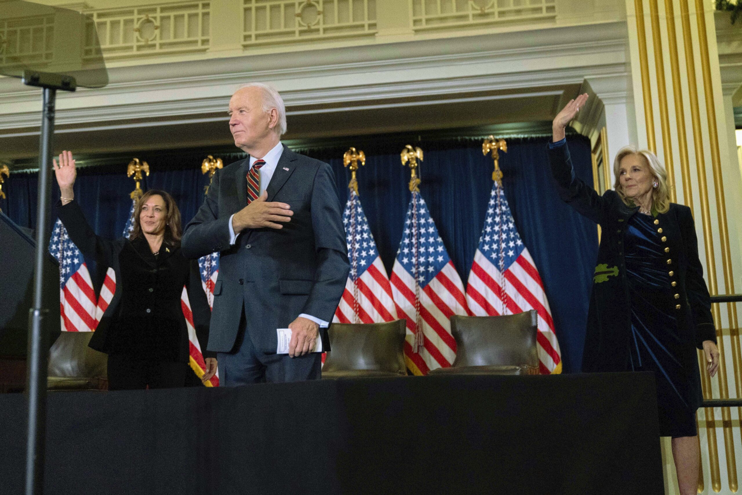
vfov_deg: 37.9
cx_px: 371
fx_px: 721
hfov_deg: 54.4
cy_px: 248
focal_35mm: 35
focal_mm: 35
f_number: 2.8
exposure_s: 1/320
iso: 5000
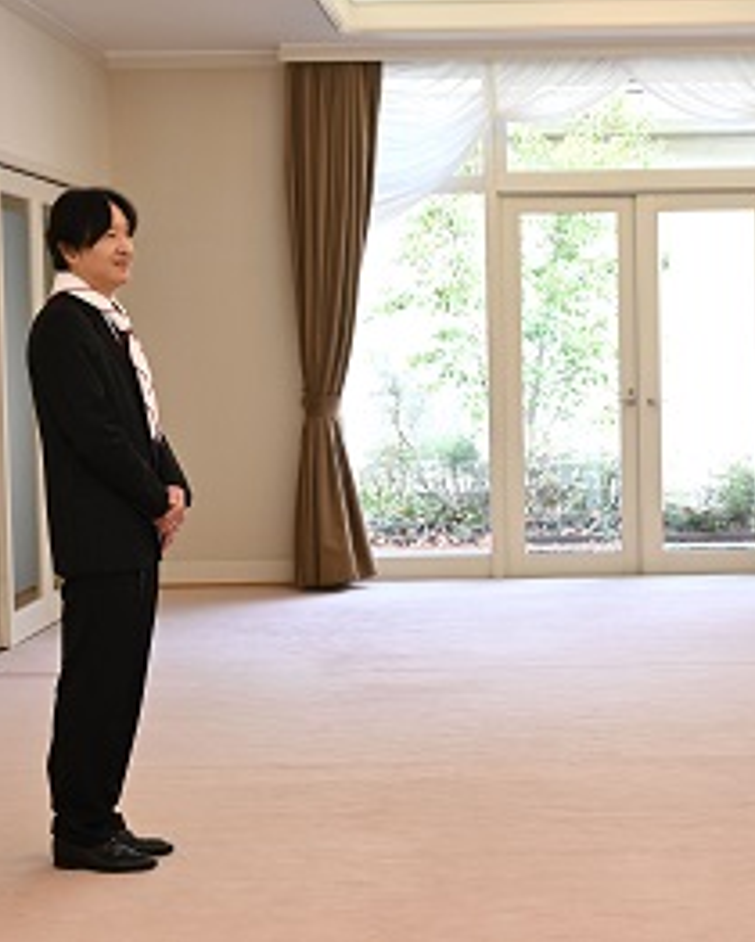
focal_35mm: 76
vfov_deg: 25.0
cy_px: 469
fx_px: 2120
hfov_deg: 20.0
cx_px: 564
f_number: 8
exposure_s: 1/100
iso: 400
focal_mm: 53
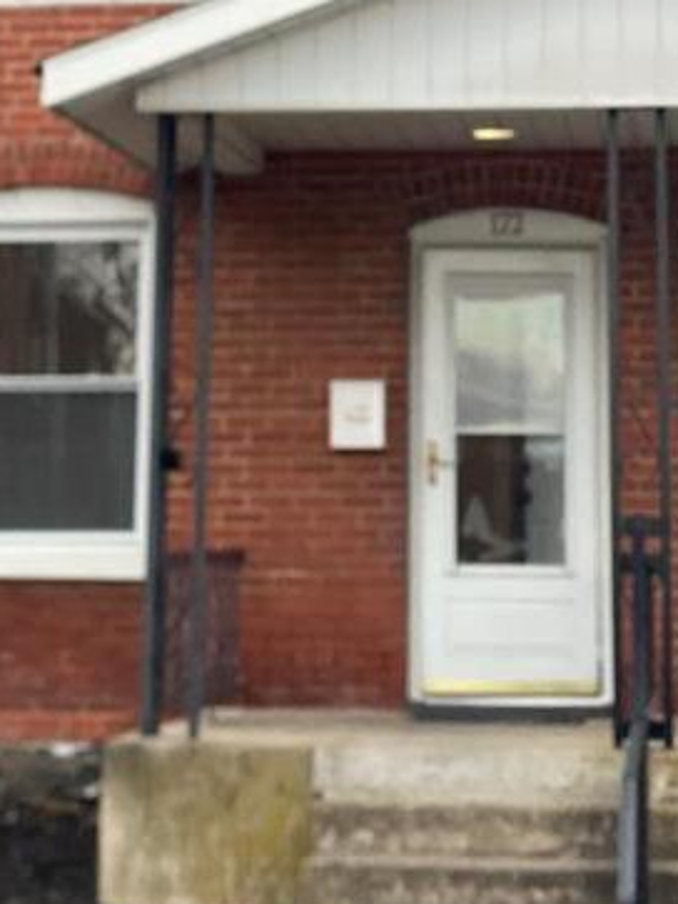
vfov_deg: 17.5
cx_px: 294
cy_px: 20
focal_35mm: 110
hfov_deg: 13.4
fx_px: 2874
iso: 40
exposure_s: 1/122
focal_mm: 6
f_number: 2
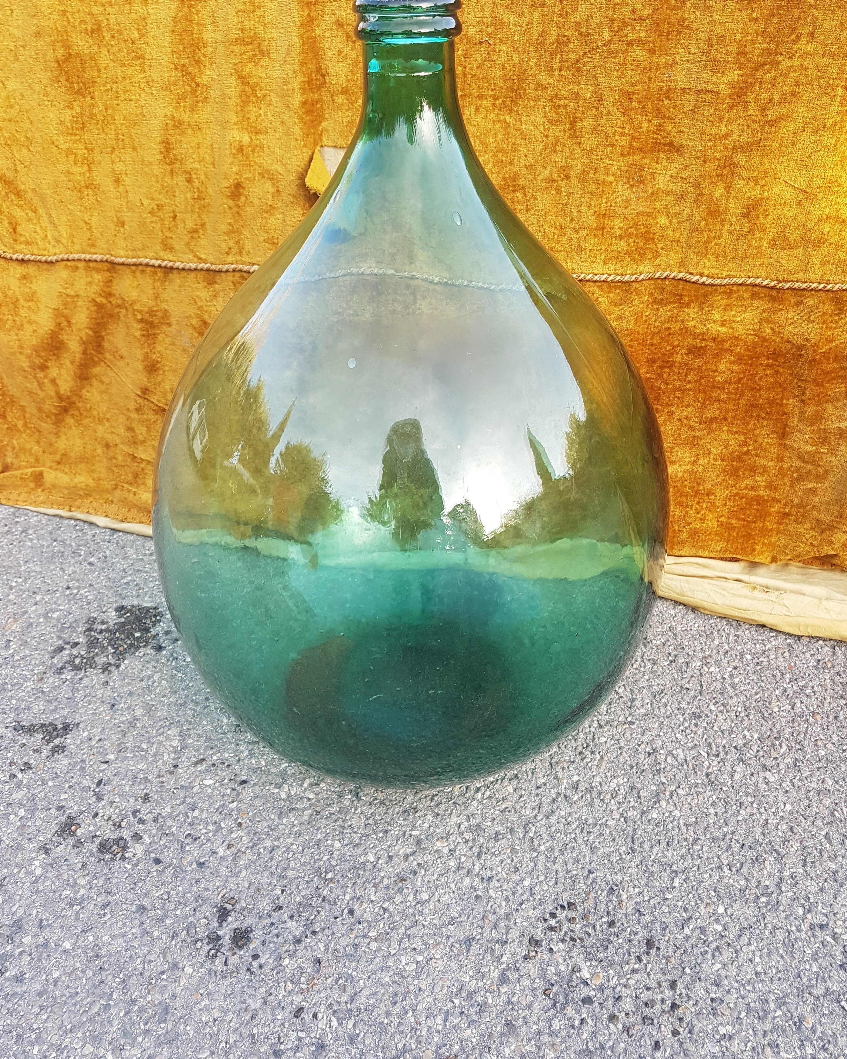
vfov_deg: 62.2
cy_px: 510
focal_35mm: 28
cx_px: 433
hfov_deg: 51.5
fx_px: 877
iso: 40
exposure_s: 1/100
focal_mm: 4.2
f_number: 1.7
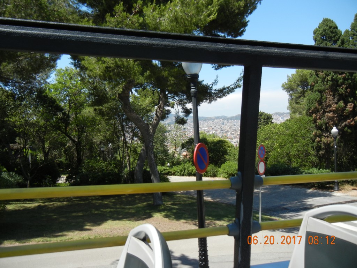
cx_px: 178
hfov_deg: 60.0
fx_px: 309
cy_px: 134
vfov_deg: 46.8
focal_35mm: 30
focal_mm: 5.4
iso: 160
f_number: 3.5
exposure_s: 1/891
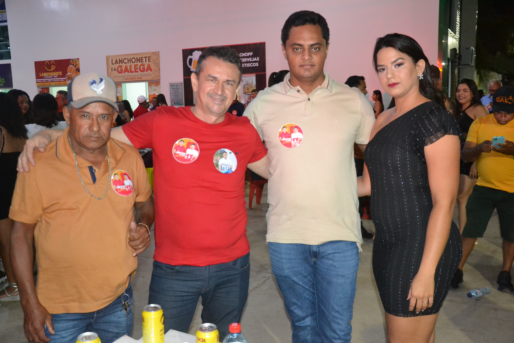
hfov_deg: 51.3
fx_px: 535
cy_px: 172
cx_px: 257
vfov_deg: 35.5
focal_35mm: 38
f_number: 4
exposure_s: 1/60
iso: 3200
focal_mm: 25
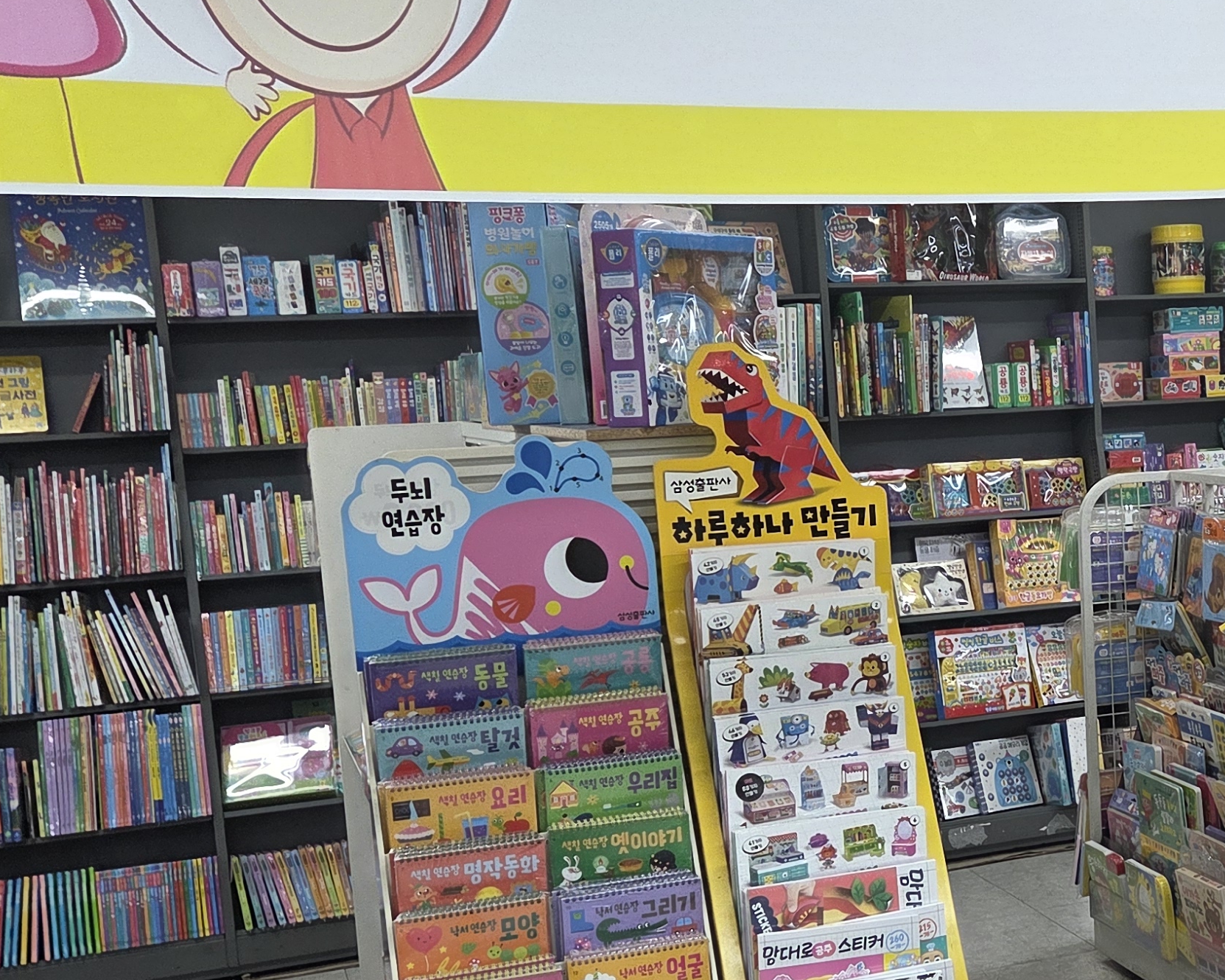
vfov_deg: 28.0
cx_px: 1200
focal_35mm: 54
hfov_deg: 32.2
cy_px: 637
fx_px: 1958
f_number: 1.8
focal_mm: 5.4
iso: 100
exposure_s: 1/120
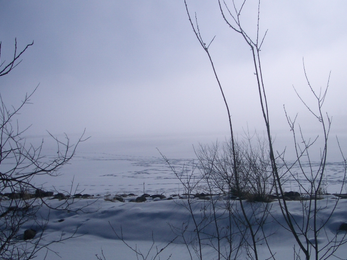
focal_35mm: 47
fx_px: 471
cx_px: 201
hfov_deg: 40.3
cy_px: 131
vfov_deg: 30.9
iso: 50
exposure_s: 1/2000
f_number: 4.3
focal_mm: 5.8
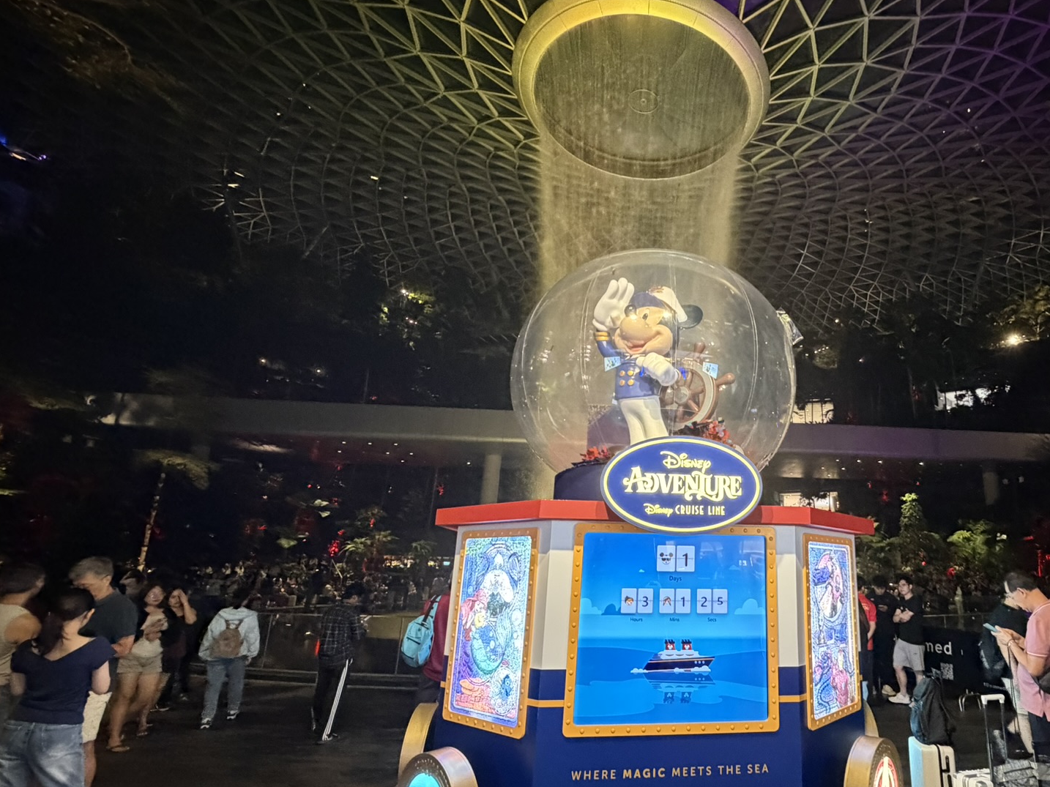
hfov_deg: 79.1
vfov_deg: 65.9
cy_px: 419
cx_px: 701
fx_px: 607
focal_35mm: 20
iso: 1000
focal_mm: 2.22
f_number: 2.2
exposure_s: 1/50
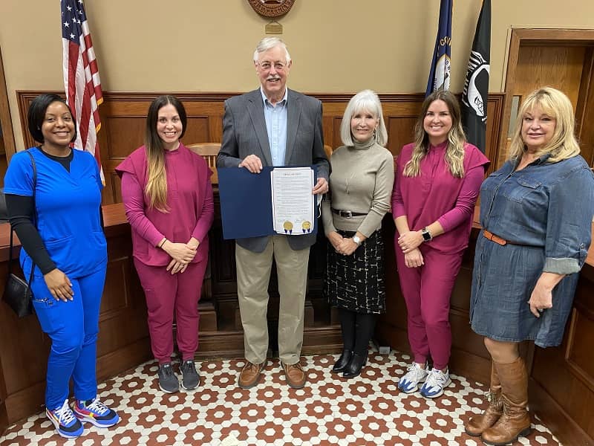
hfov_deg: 67.3
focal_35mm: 26
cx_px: 297
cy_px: 223
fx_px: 446
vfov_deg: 53.1
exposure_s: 1/60
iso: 250
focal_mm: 4.25
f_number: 1.8
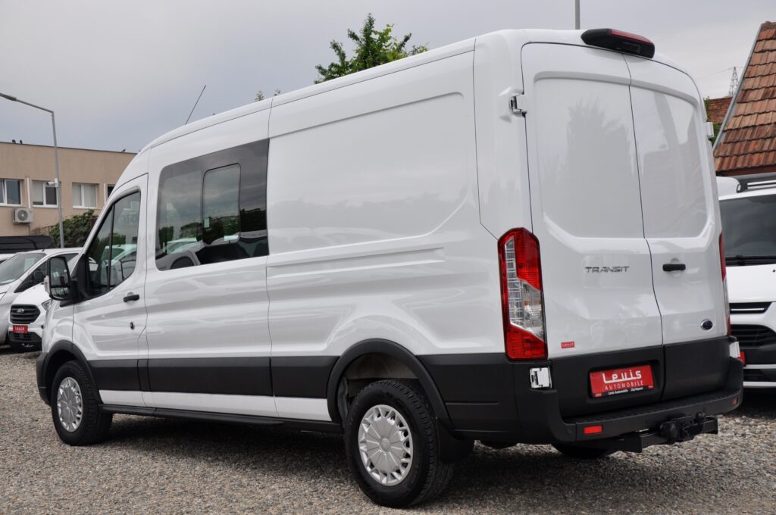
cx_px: 388
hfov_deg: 43.7
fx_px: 969
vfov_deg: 29.8
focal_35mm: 45
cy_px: 258
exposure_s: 1/320
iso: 500
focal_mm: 30
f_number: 9
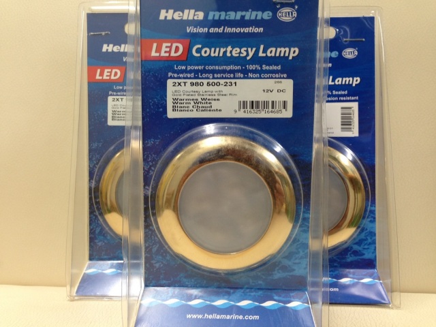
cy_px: 164
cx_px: 218
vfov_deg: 42.9
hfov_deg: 55.4
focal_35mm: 33
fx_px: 416
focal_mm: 4.12
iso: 64
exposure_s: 1/20
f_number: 2.4
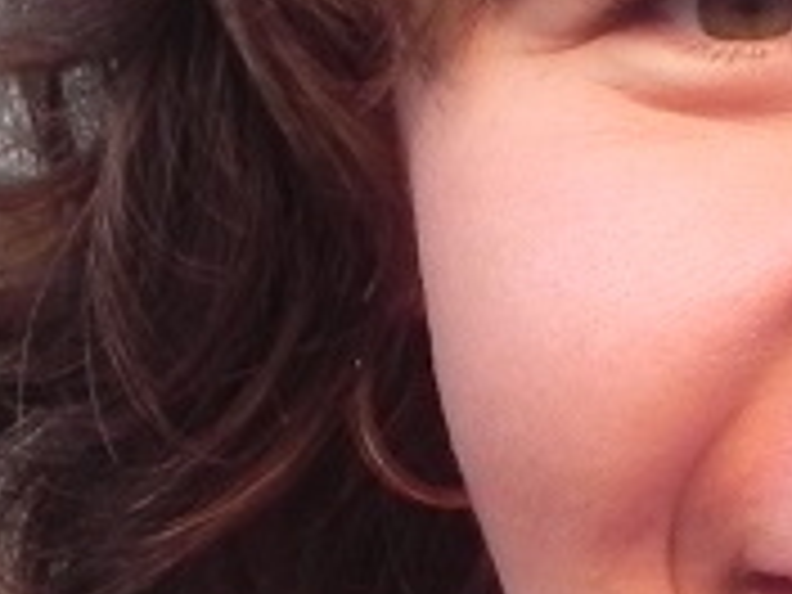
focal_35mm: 360
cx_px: 1105
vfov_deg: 4.1
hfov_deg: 5.5
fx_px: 8237
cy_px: 128
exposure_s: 1/76.1
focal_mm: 10.3
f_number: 3.5
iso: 160
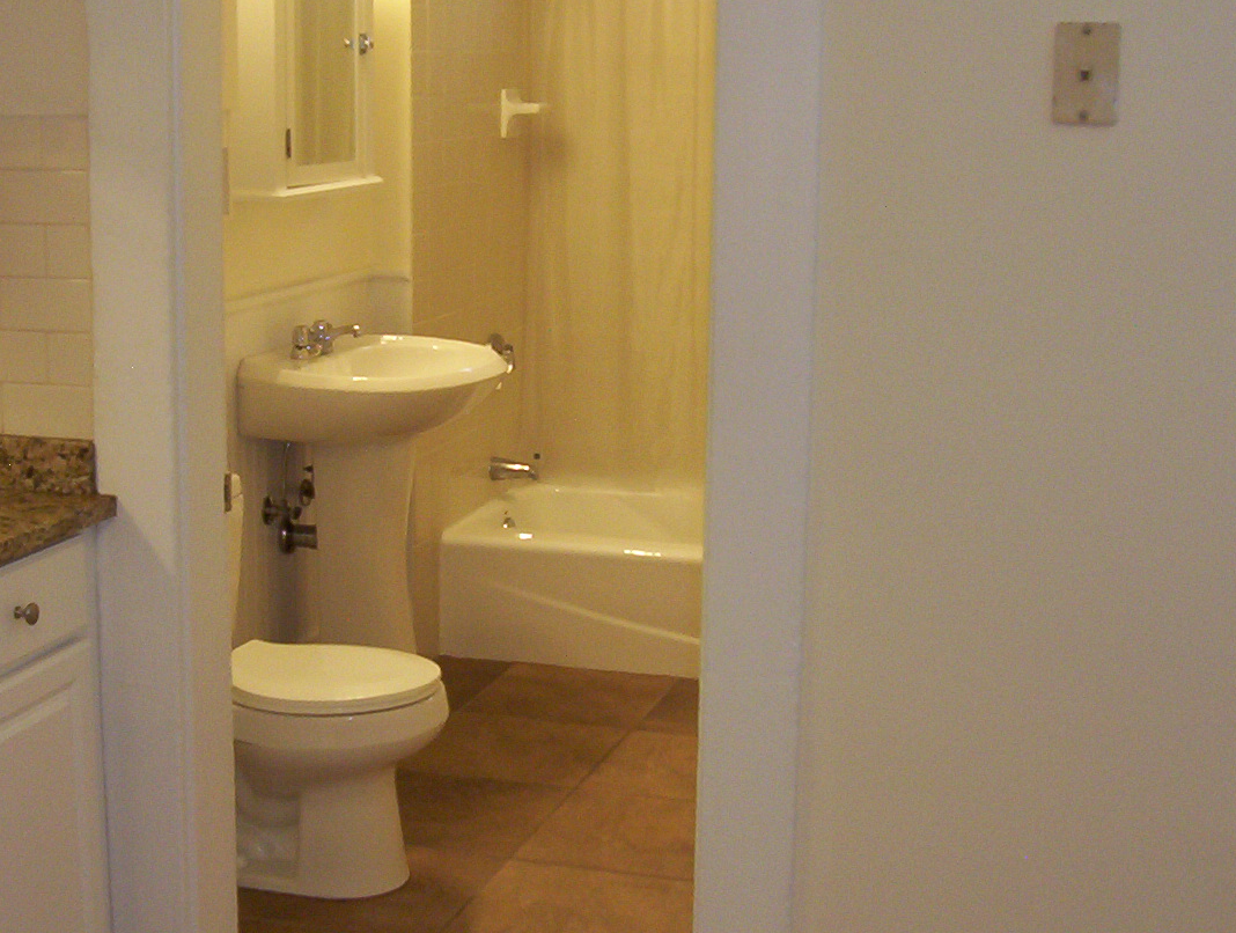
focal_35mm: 55
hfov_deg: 34.8
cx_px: 509
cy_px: 451
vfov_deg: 26.7
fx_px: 1968
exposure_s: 1/30
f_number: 2.76
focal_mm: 5.54
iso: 140
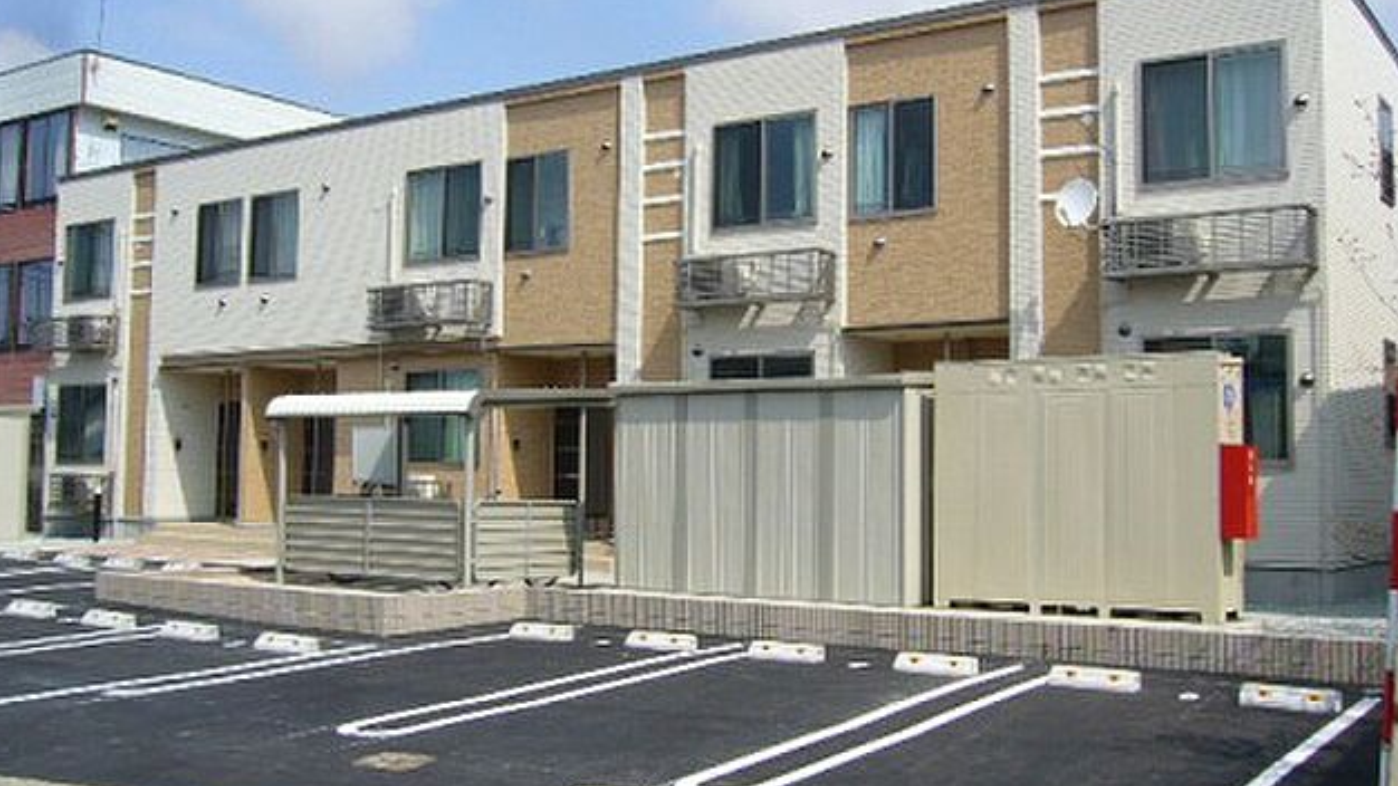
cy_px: 344
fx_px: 1446
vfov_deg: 30.4
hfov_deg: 51.6
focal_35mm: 39
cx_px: 688
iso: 80
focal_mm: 5.8
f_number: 5.6
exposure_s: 1/640
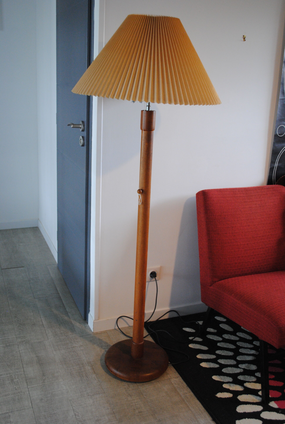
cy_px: 212
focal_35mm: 36
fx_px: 425
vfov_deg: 53.0
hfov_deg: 37.0
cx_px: 142
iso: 720
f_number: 4
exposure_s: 1/30
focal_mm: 24
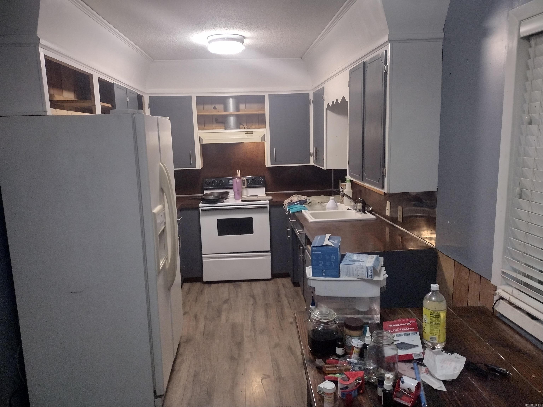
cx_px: 272
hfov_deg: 65.3
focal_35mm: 27
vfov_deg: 51.4
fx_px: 424
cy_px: 204
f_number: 1.7
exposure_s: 1/40
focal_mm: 4.71
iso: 453
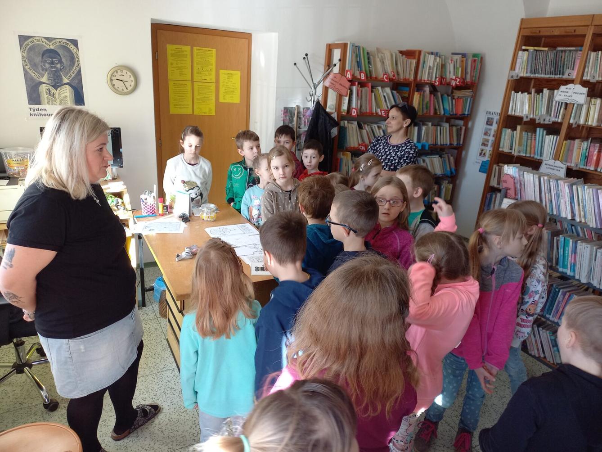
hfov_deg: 69.4
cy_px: 226
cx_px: 301
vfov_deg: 54.9
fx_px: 435
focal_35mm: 25
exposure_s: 1/50
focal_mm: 4.65
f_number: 1.8
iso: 100
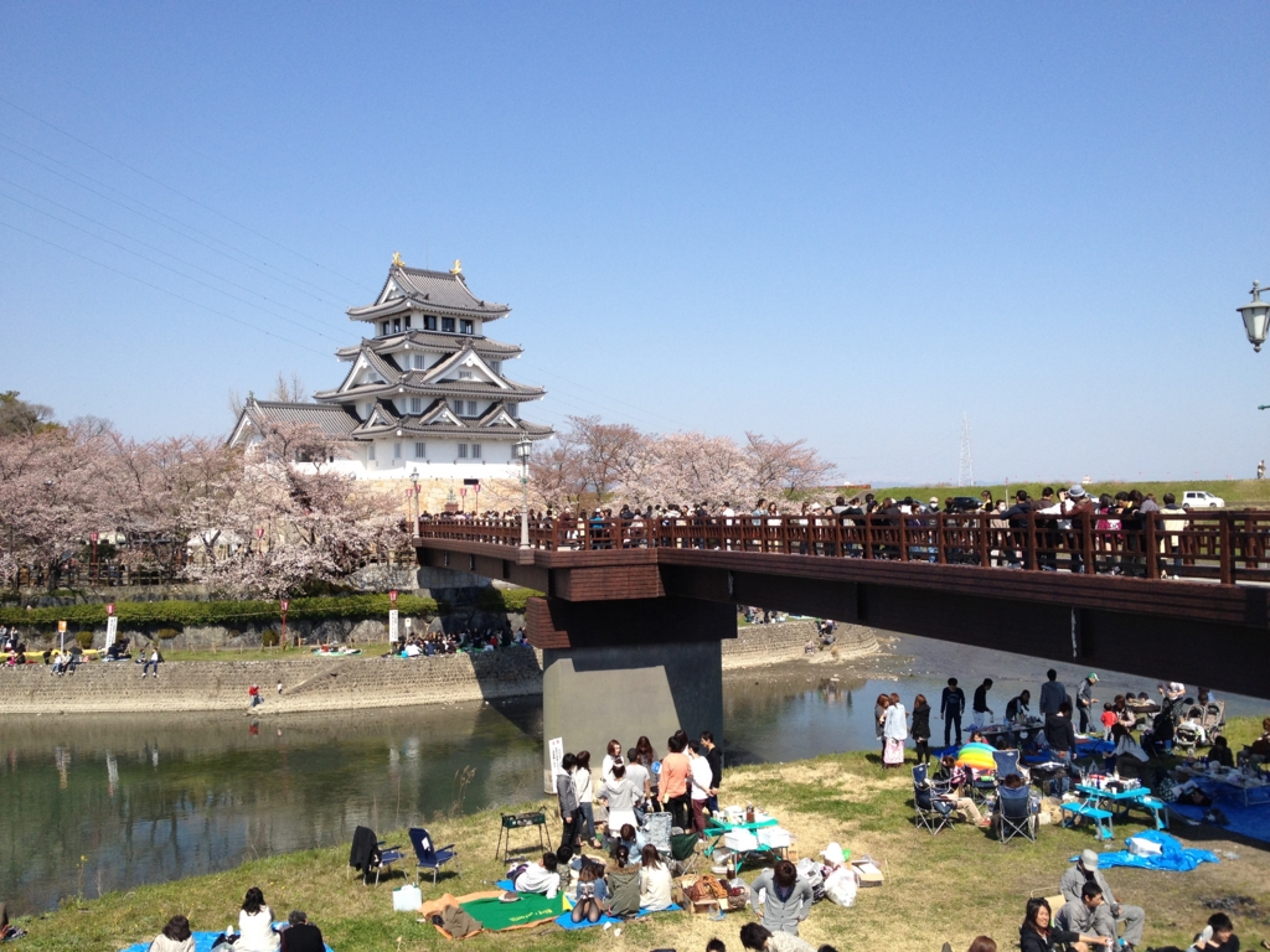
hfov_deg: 52.6
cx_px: 635
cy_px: 476
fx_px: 1284
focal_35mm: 35
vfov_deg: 40.7
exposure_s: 1/1672
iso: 64
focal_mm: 4.28
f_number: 2.4
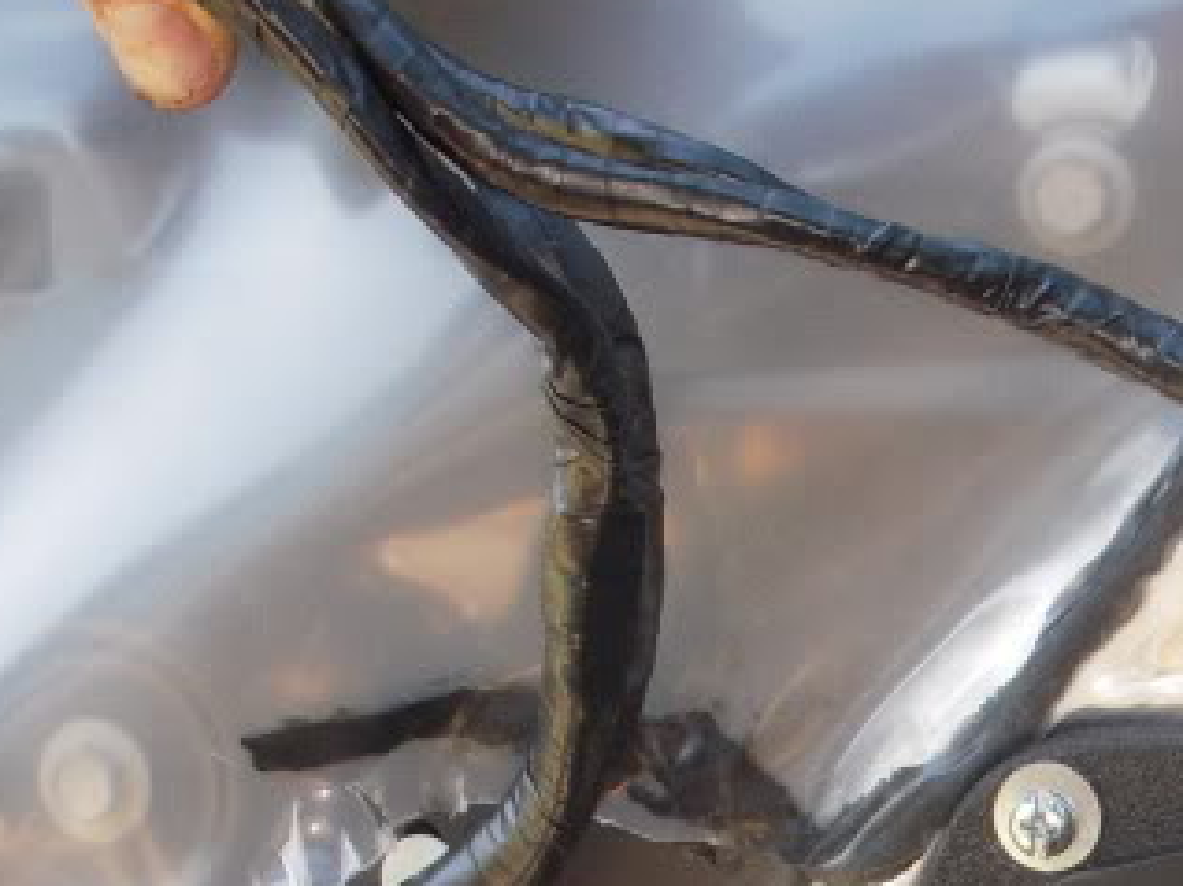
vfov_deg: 11.8
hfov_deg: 15.7
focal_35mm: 122
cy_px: 1138
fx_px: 4168
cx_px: 1279
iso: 100
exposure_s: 1/40
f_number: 3.3
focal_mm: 6.3
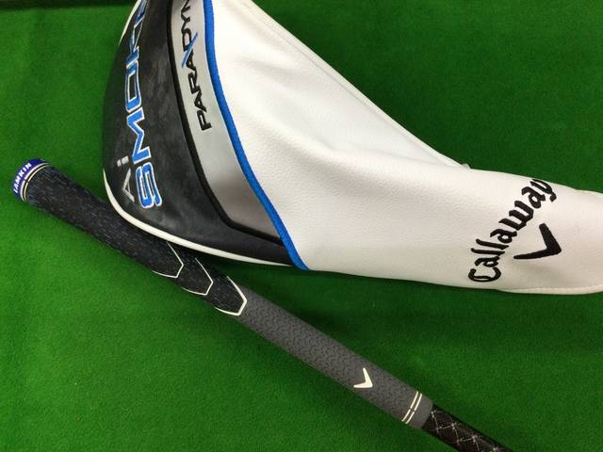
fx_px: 540
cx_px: 302
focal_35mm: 31
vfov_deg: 45.4
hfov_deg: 58.4
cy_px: 226
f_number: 2.4
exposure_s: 1/33
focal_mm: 3.3
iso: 50
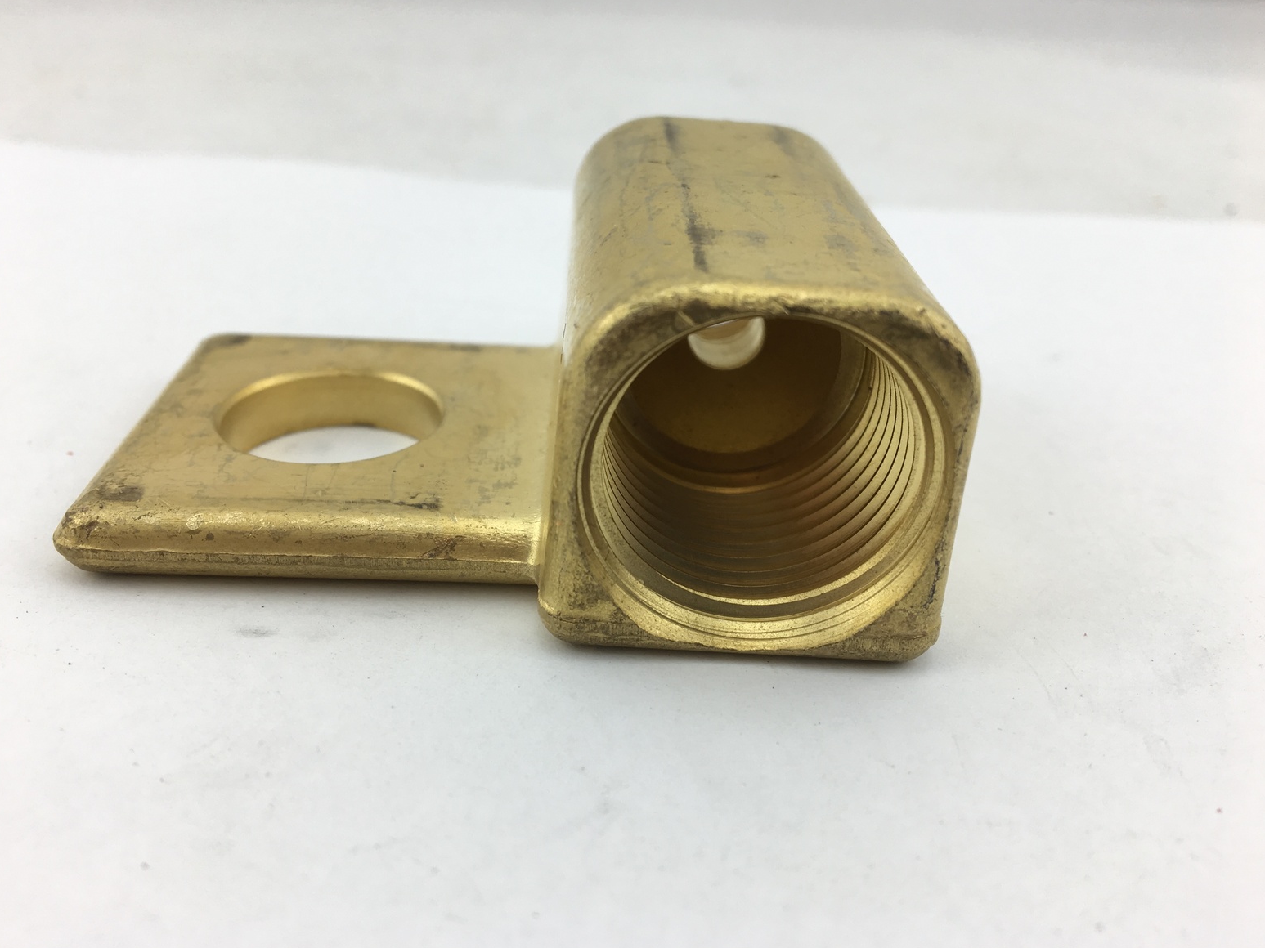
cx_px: 632
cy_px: 480
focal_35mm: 30
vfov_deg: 46.8
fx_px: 1096
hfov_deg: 60.0
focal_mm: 4.15
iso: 25
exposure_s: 1/114
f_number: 2.2
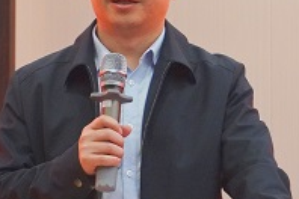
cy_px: 41
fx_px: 1885
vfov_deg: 6.0
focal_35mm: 227
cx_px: 136
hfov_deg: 9.1
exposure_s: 1/160
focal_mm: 50
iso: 4000
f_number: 5.6
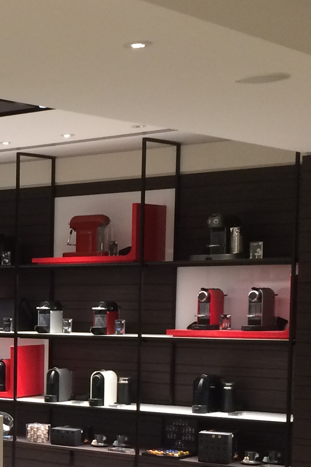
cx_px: -205
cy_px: 392
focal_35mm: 85
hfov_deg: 14.6
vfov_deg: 23.5
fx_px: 1101
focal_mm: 4.15
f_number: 2.2
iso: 80
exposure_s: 1/33
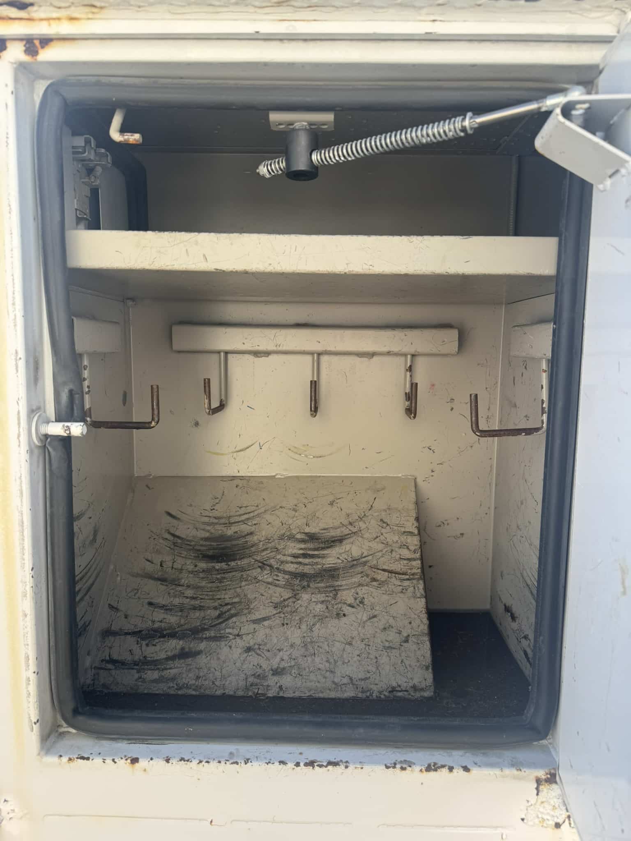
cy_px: 420
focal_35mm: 24
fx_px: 583
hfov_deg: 56.8
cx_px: 316
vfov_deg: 71.6
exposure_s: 1/685
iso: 80
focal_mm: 6.76
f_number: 1.78
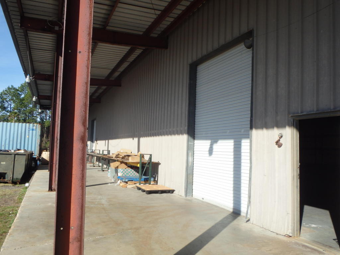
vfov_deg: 49.7
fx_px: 275
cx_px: 170
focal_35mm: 28
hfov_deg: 63.4
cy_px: 128
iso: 125
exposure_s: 1/800
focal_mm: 5
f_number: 3.9
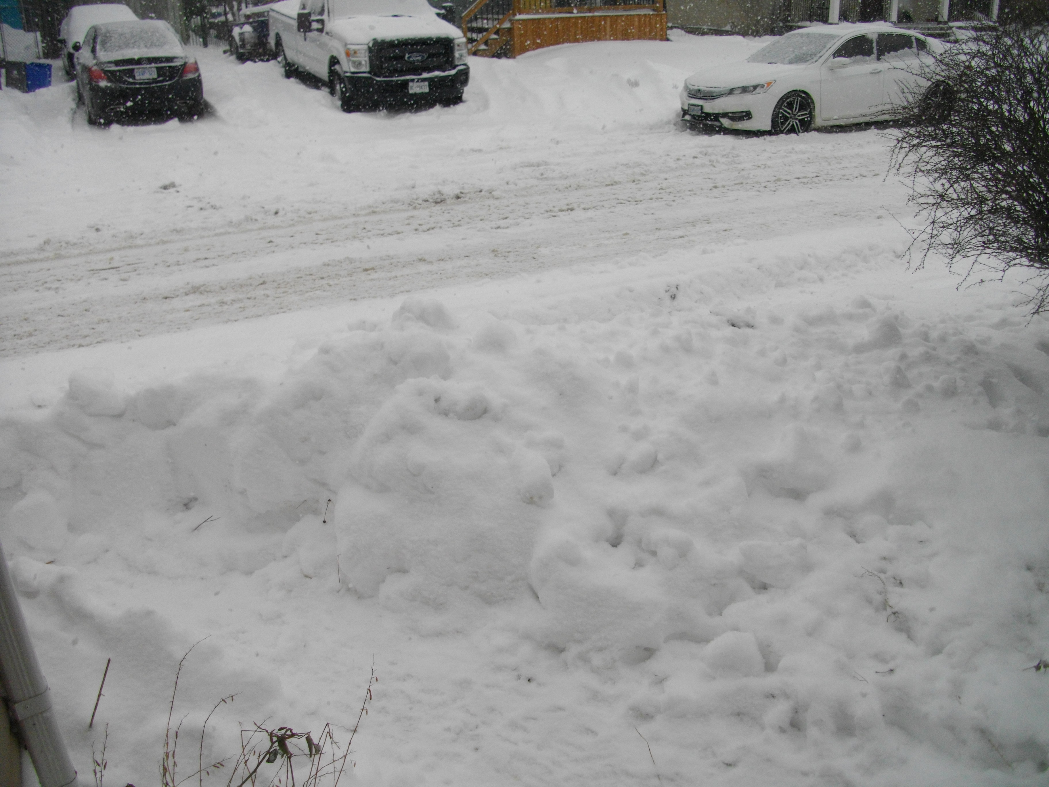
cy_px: 394
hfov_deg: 58.4
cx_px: 524
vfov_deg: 45.4
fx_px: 939
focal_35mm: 31
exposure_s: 1/320
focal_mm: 5.7
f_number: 2.9
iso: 100
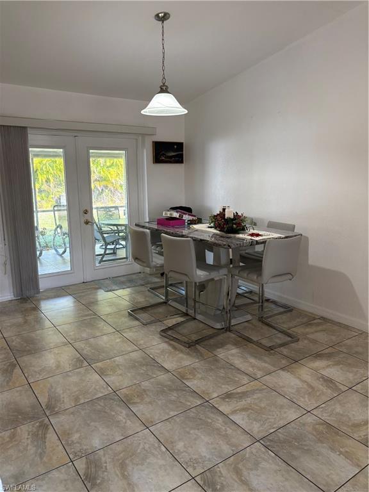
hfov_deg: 53.1
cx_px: 184
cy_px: 246
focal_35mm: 26
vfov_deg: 67.3
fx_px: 370
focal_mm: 5.96
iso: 125
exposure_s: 1/120
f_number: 1.6
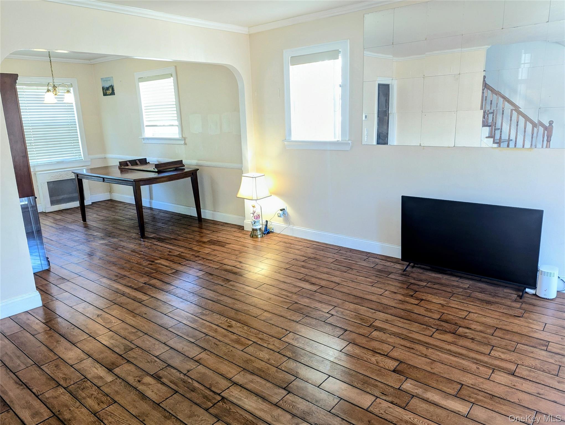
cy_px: 212
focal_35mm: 24
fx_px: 392
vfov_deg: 56.9
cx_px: 282
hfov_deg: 71.5
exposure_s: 1/116
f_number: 1.85
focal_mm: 6.81
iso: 679
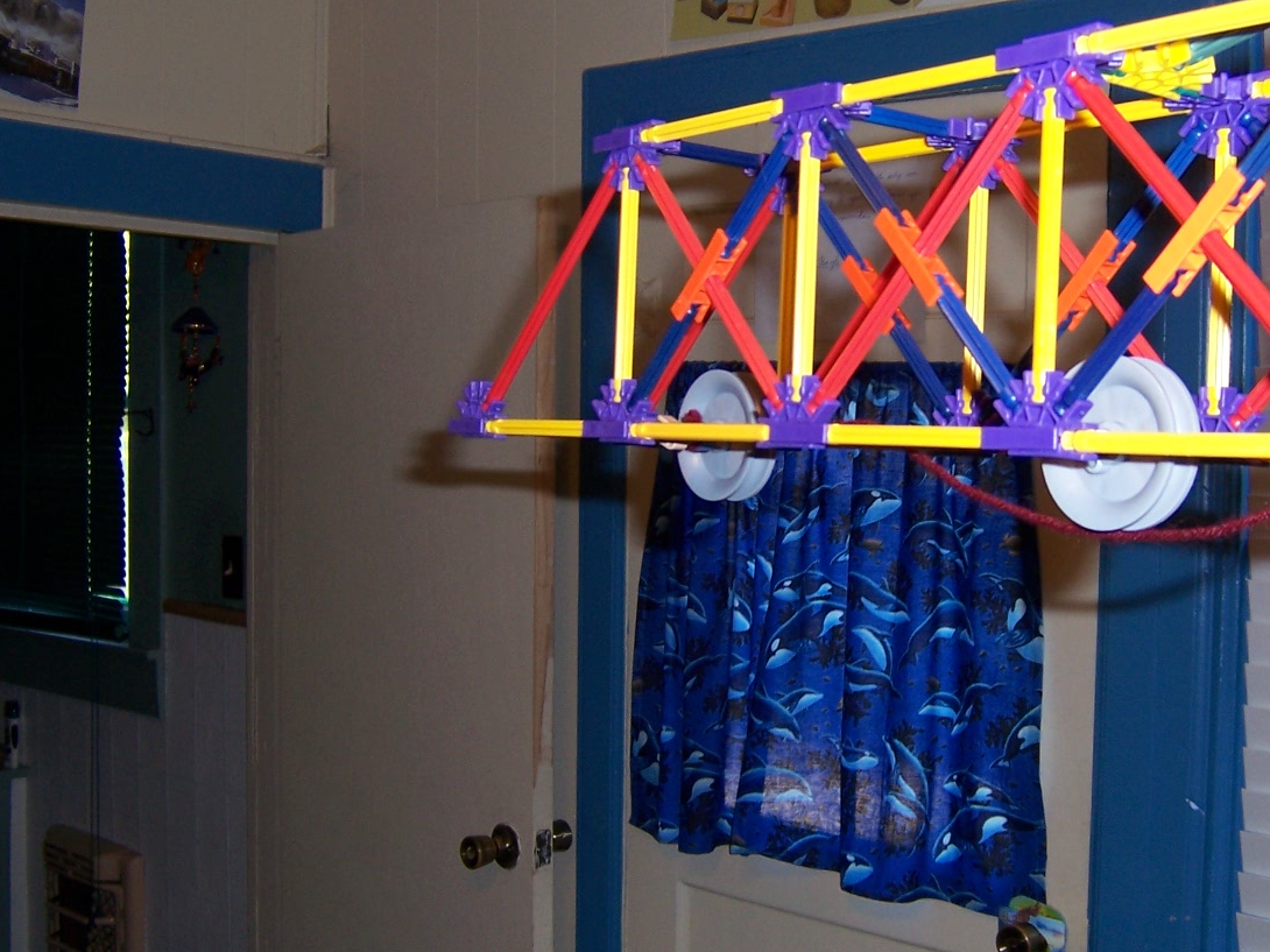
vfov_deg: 30.8
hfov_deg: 40.3
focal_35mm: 47
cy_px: 523
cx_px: 734
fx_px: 1724
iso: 80
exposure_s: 1/60
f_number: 2.8
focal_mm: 5.5
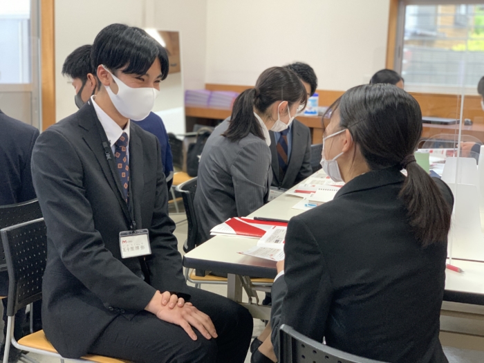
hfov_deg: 36.8
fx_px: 727
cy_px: 182
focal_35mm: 52
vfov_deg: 28.0
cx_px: 242
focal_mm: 6
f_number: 2.4
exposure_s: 1/60
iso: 160
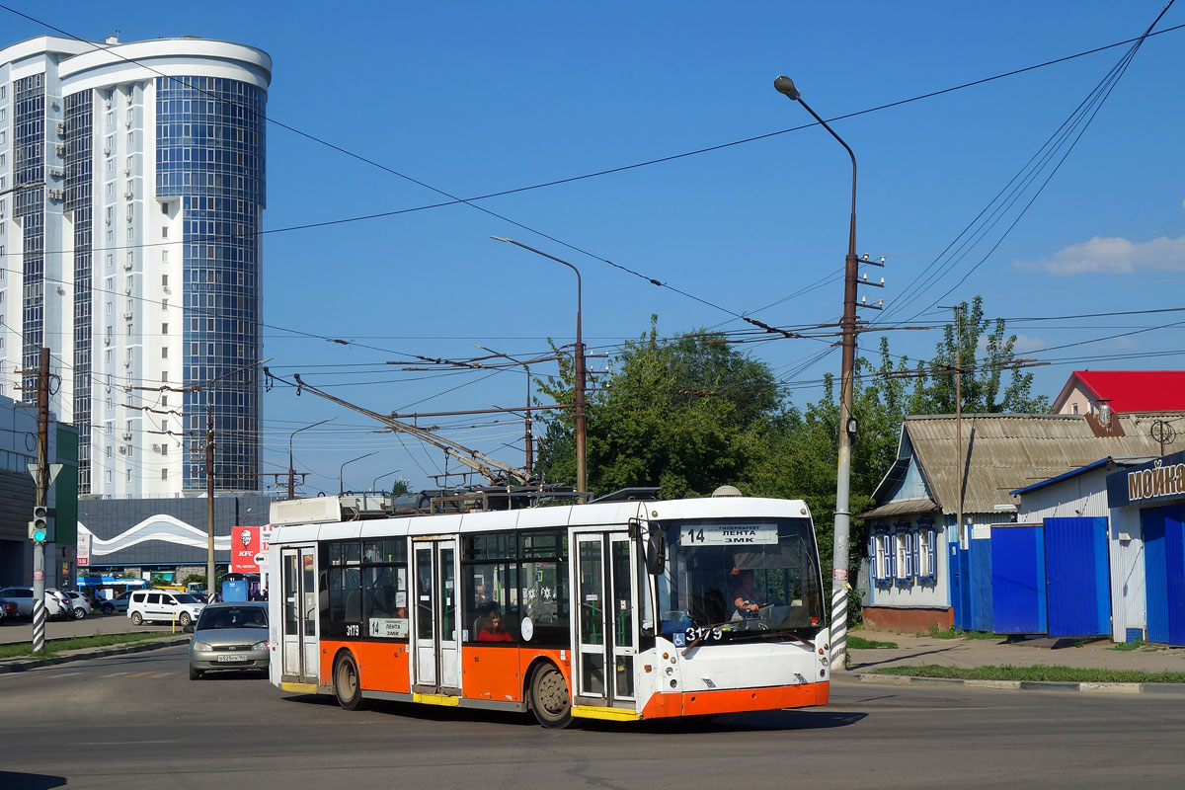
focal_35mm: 50
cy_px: 395
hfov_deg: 39.6
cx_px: 592
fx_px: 1646
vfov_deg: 27.0
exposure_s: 1/500
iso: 125
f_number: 7.1
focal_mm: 18.66
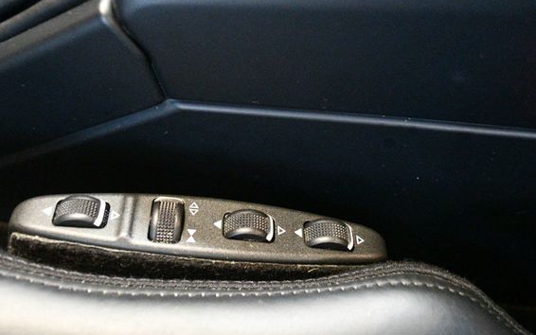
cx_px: 242
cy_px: 160
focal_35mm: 38
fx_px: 555
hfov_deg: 51.5
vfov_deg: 33.6
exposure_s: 1/25
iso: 12800
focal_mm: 22
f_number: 3.8
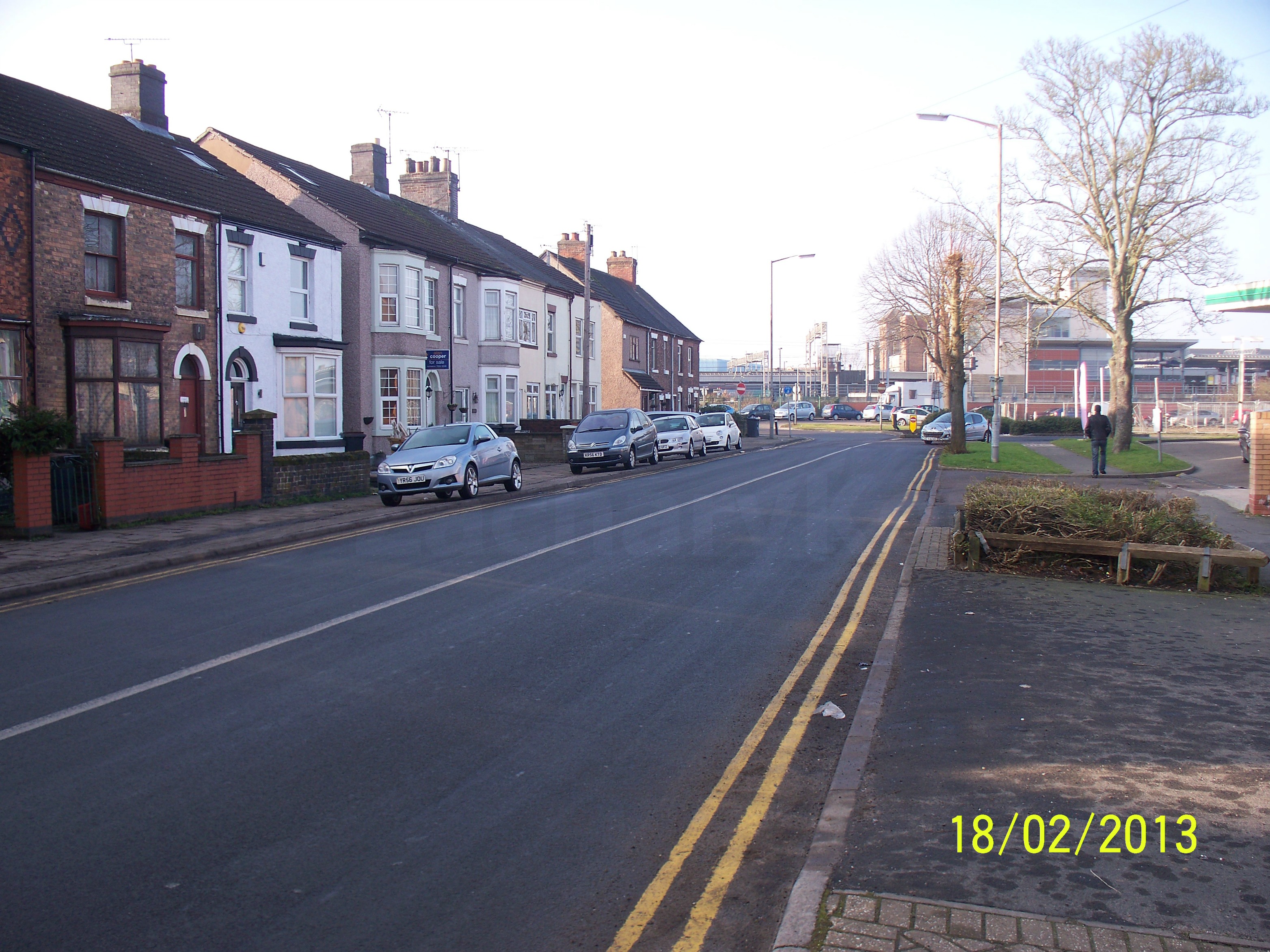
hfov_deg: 51.4
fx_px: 1321
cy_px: 476
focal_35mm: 36
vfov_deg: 39.7
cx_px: 635
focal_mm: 7.54
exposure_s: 1/200
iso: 64
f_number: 2.8
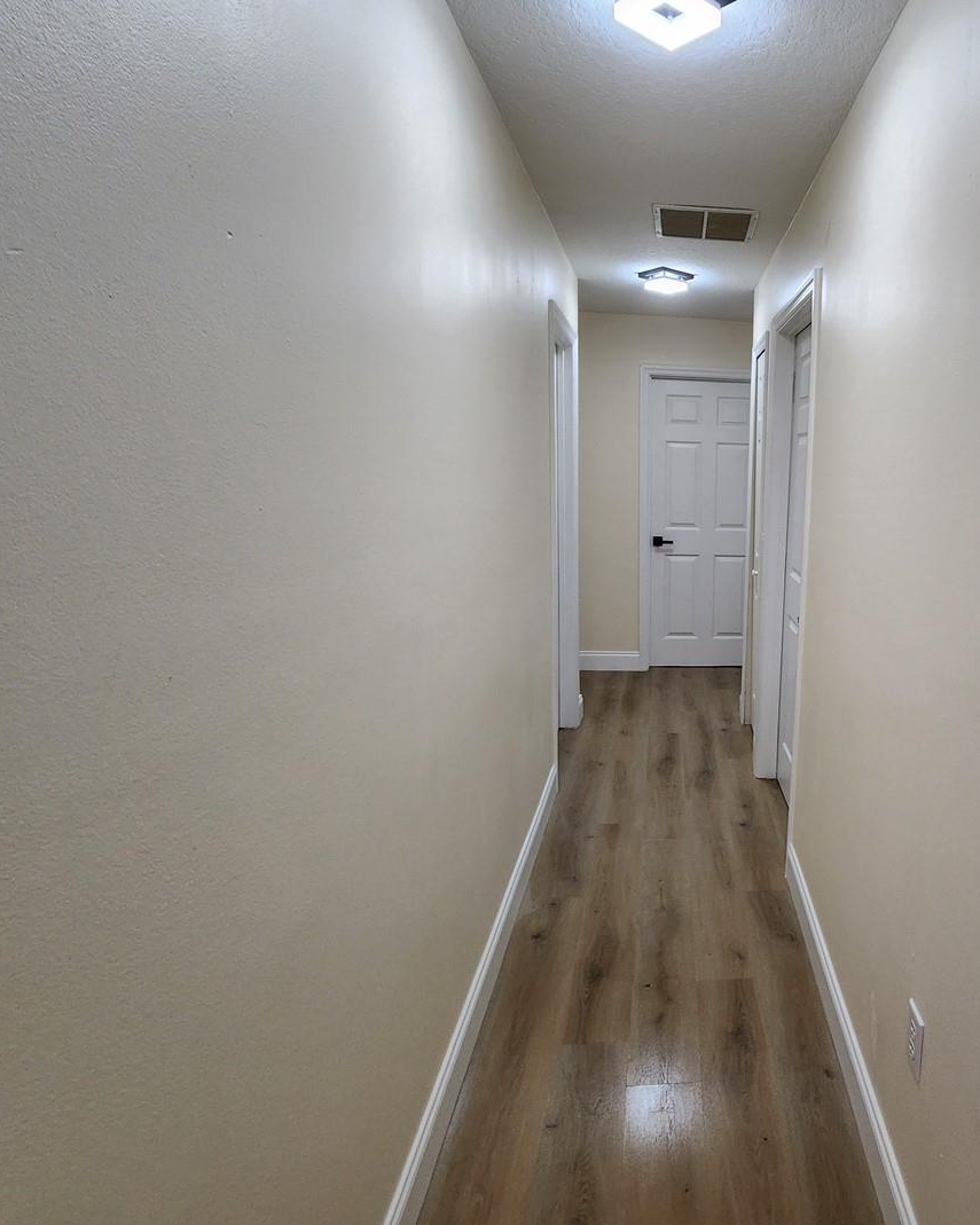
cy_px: 587
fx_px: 689
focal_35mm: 19
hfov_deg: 65.6
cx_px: 759
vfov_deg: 83.2
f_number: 2.2
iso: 160
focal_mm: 2.2
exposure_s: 1/60
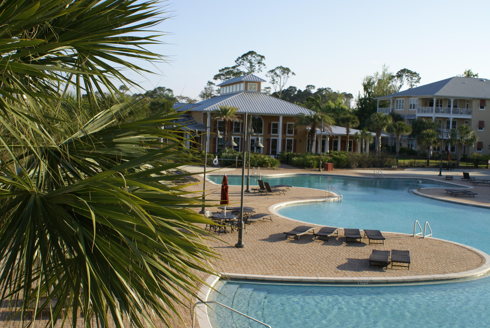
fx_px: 572
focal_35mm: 42
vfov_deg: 32.0
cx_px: 245
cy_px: 164
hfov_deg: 46.3
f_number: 8
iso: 100
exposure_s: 1/160
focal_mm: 28
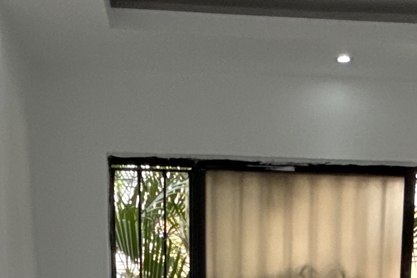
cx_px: 268
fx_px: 822
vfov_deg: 15.4
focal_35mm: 71
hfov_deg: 28.3
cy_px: 553
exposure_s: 1/188
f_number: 2.2
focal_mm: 2.22
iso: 64
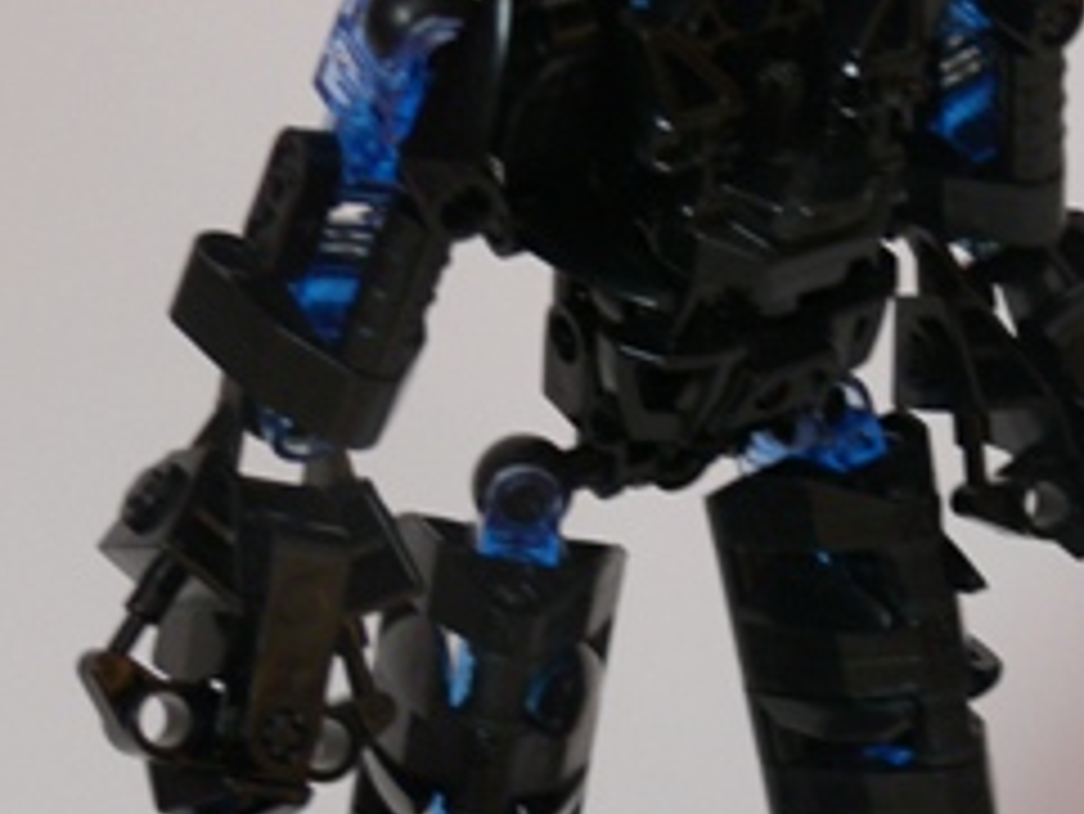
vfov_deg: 10.0
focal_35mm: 149
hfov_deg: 13.2
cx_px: 650
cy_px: 396
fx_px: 4668
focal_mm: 12.2
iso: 125
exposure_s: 1/30
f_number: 3.2
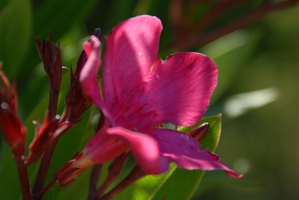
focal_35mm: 468
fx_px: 3893
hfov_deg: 4.4
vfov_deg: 2.9
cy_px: 88
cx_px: 148
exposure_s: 1/80
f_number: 5.6
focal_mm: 200
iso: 100
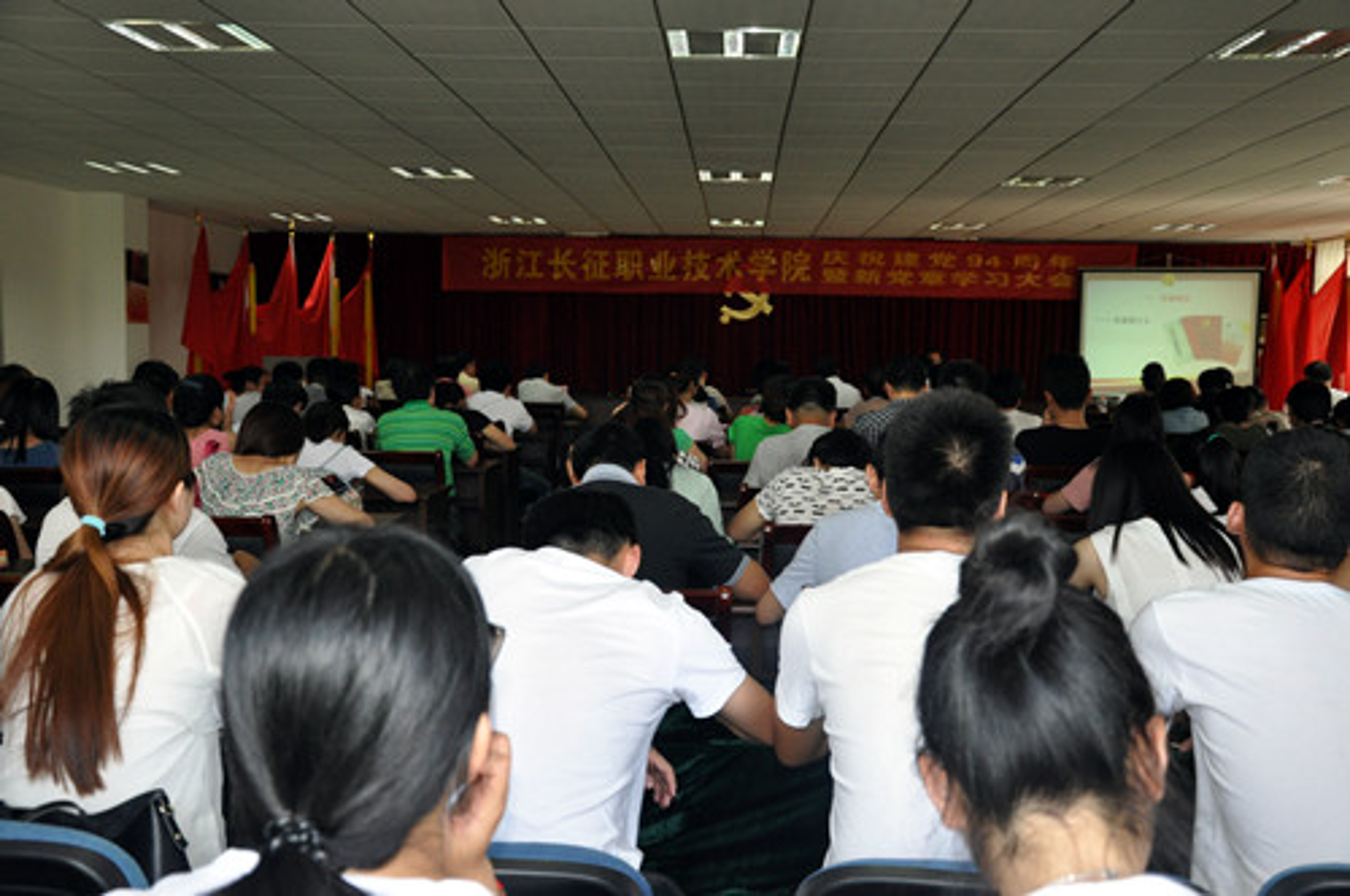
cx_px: 675
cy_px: 448
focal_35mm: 38
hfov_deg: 51.3
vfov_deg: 35.4
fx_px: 1404
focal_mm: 25
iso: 800
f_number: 4
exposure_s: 1/160
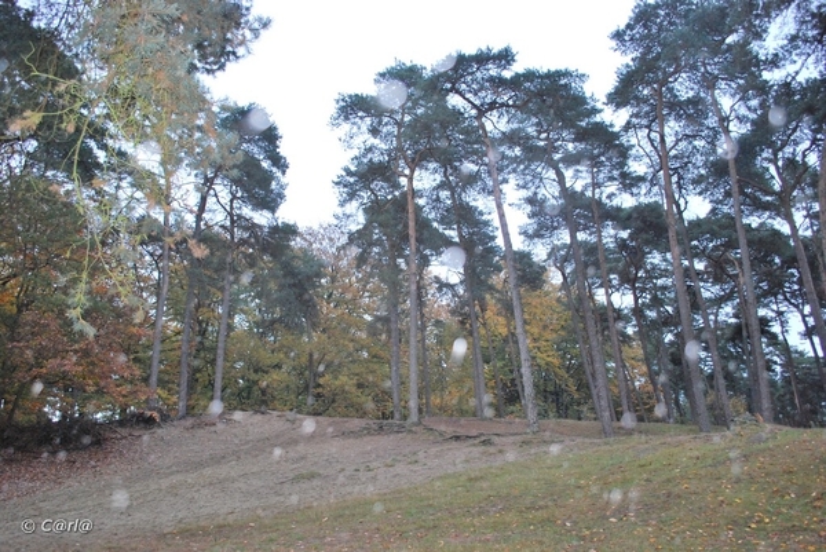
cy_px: 276
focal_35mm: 27
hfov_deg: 67.3
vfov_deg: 48.0
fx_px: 620
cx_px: 413
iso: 800
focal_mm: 18
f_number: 3.5
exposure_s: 1/60
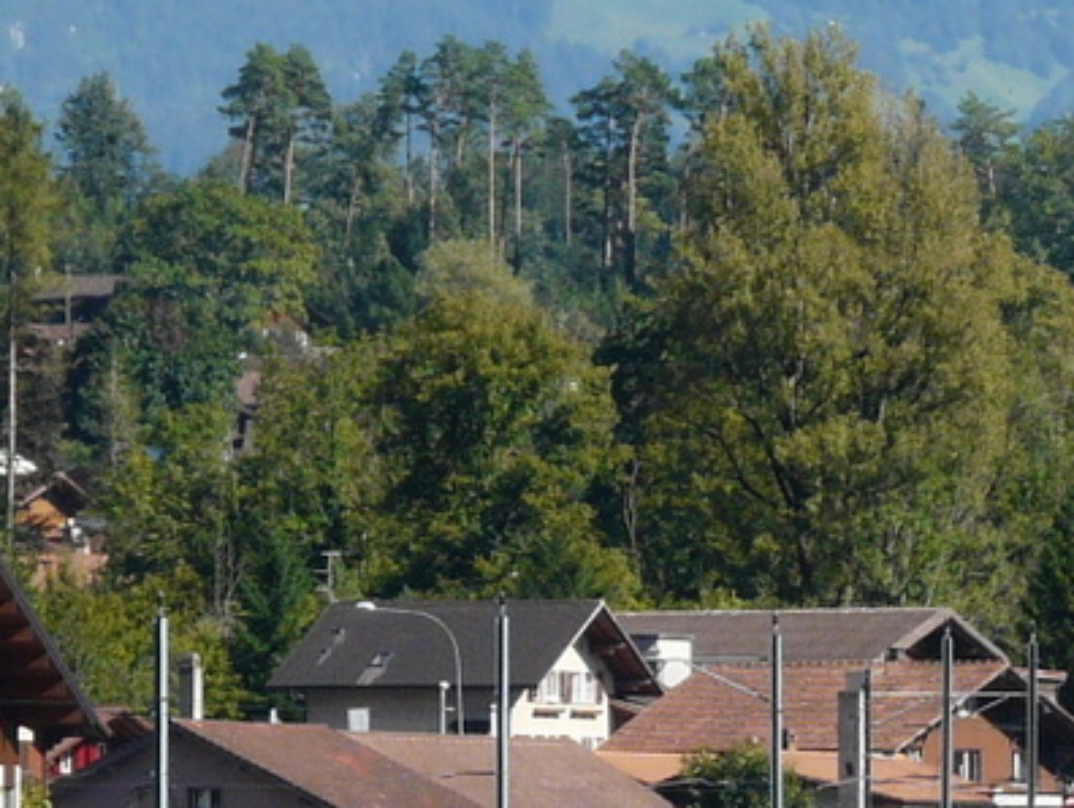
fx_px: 14600
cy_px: 835
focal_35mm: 470
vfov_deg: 3.2
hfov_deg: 4.2
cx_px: 640
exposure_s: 1/400
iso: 100
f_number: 5.6
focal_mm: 30.6
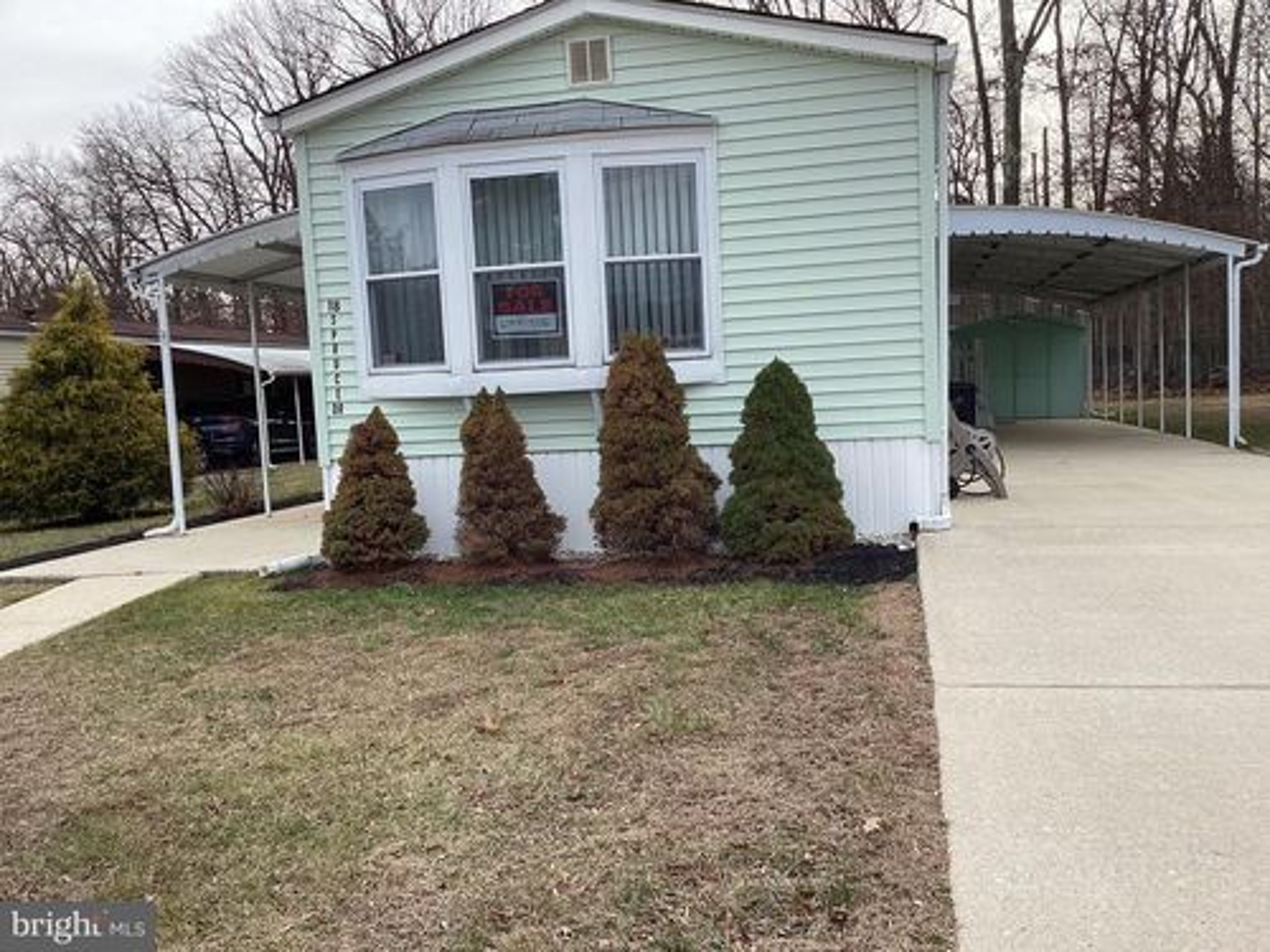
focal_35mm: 31
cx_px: 635
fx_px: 1137
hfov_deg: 58.4
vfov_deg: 45.4
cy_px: 476
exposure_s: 1/395
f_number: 2.4
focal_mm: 3.3
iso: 25
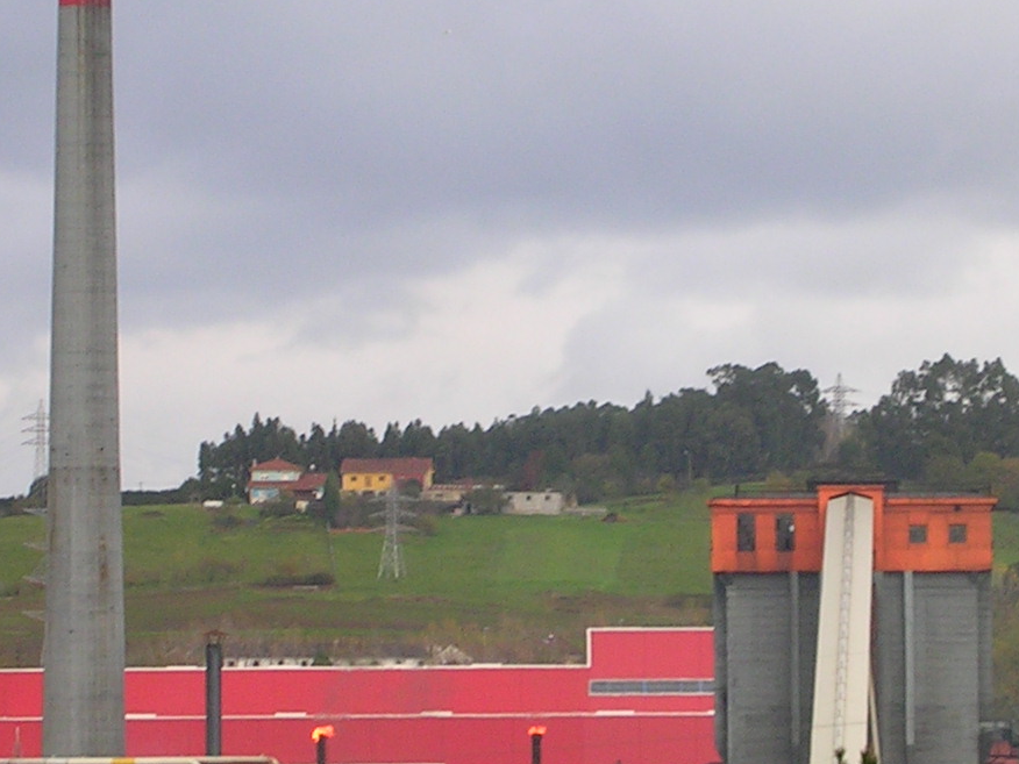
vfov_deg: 5.5
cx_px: 594
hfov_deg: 7.4
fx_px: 7919
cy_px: 340
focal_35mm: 269
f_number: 4.9
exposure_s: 1/122
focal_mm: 17.4
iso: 50
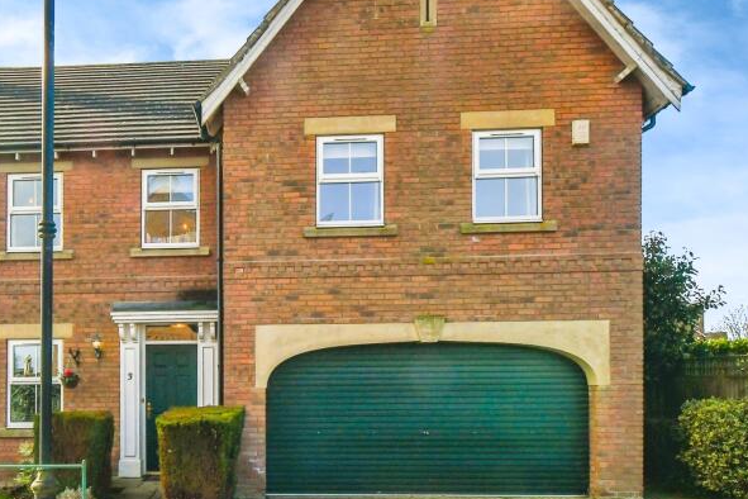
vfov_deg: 49.1
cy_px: 189
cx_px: 257
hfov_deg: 67.7
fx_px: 540
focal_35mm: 26
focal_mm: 10
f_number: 10
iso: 400
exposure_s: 1/400
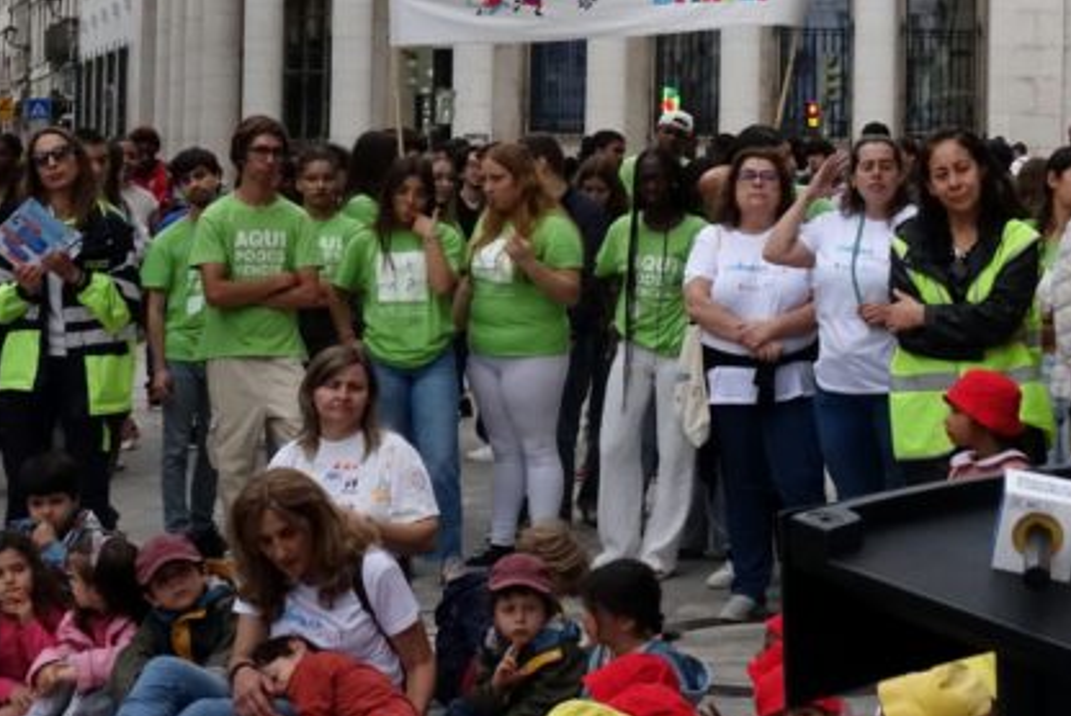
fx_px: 2471
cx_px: 844
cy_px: 139
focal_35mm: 83
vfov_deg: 16.4
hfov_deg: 24.1
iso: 2000
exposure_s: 1/2000
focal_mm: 17.48
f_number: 5.6
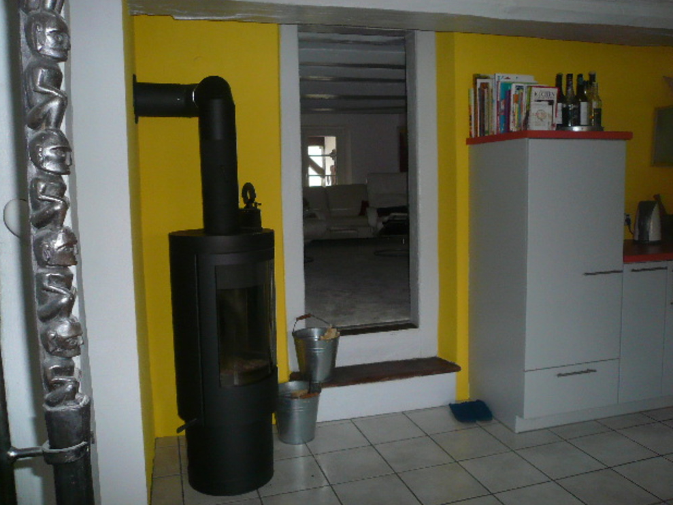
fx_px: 564
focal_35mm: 29
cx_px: 346
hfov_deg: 61.6
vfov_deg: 48.2
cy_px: 246
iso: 200
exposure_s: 1/30
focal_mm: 4.6
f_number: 2.8
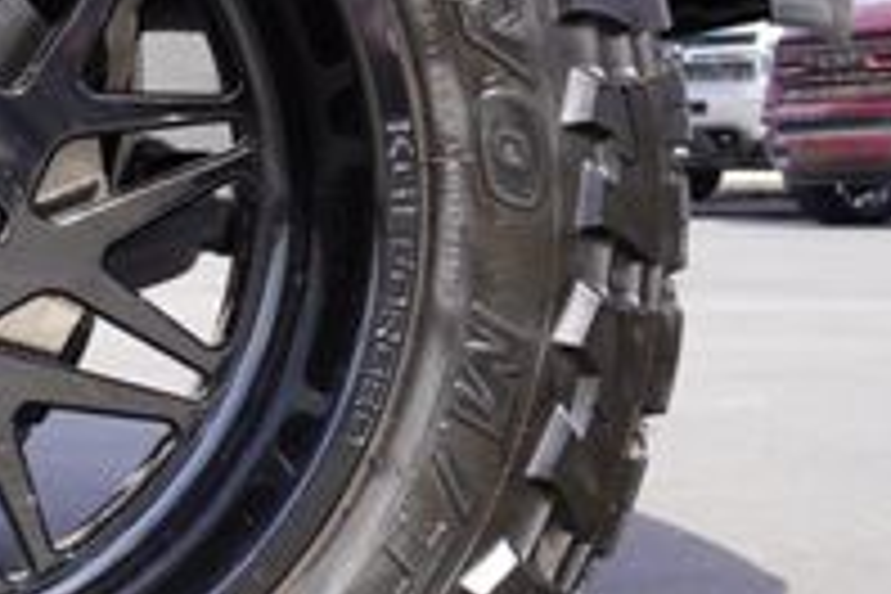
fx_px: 2762
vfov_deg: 12.3
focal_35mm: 112
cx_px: -225
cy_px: 198
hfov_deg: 17.3
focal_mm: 23
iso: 100
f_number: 7.1
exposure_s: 1/100
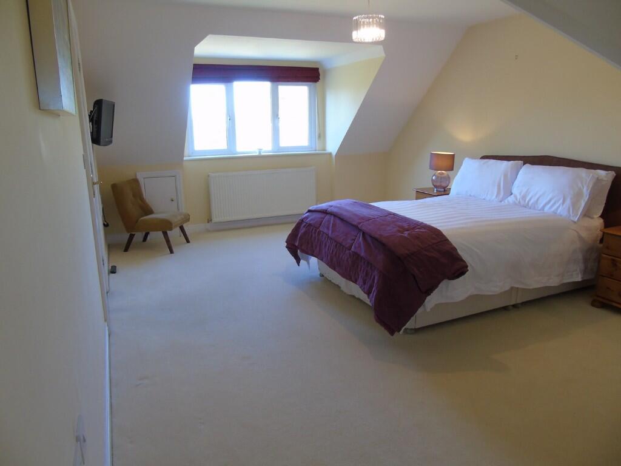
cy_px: 233
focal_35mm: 25
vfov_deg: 54.9
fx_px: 448
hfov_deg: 69.4
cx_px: 310
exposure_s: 1/30
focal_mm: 4.4
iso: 160
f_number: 3.4
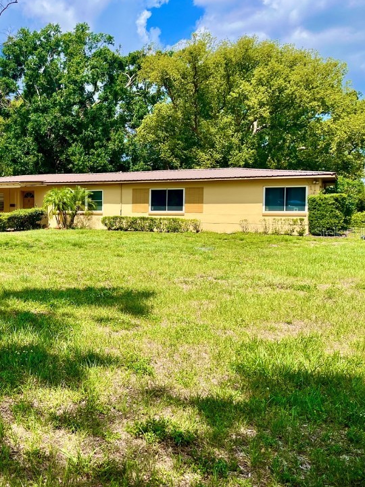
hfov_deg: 36.2
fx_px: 520
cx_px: 32
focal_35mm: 37
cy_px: 232
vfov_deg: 50.1
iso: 50
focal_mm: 5.1
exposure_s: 1/2513
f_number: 1.6
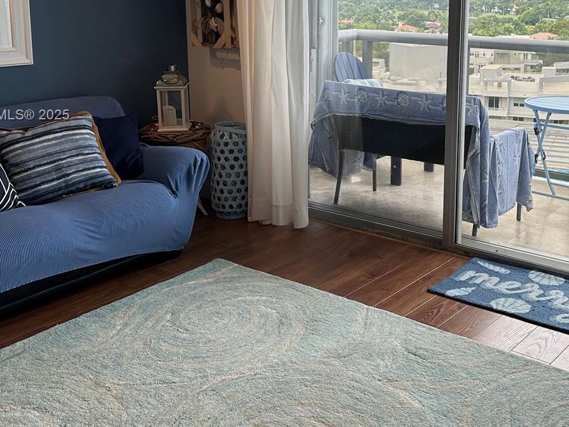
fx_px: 723
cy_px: 116
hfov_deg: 42.3
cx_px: 383
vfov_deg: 32.4
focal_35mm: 44
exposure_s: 1/529
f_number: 1.78
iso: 80
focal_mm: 6.86
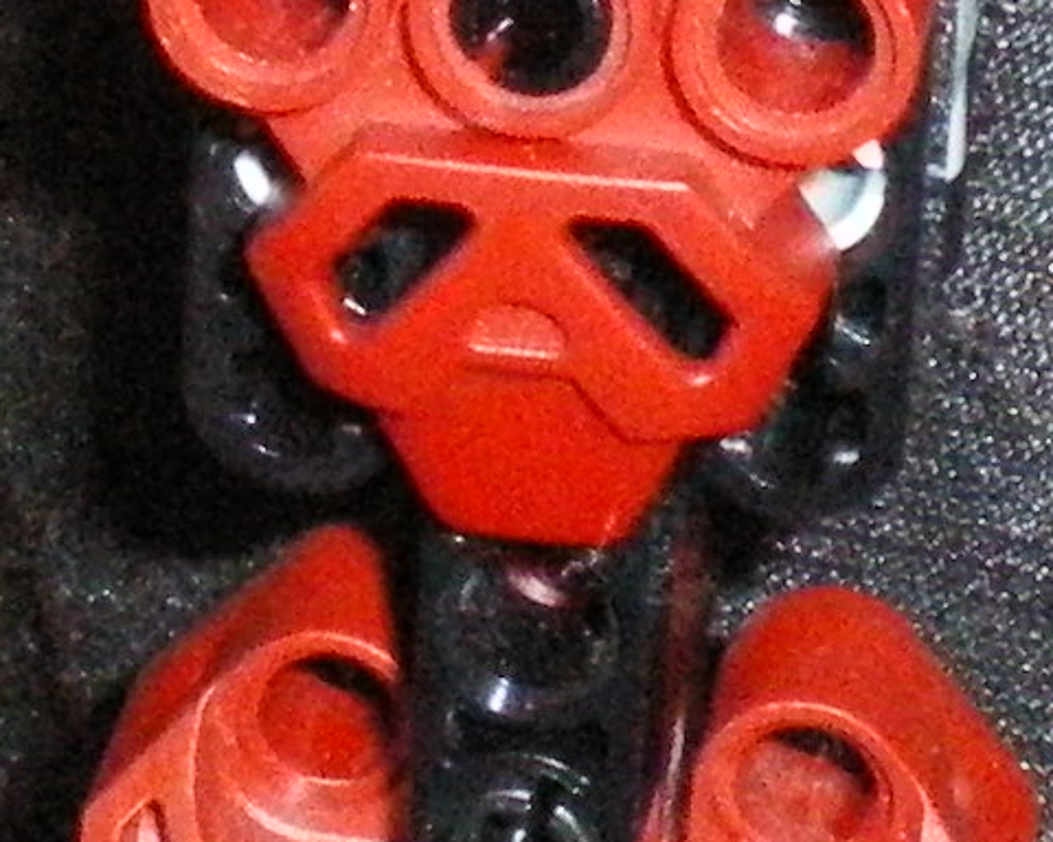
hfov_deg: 8.1
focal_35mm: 239
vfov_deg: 6.4
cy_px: -616
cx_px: 555
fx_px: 7448
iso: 800
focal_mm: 6.3
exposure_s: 1/50
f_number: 4.6
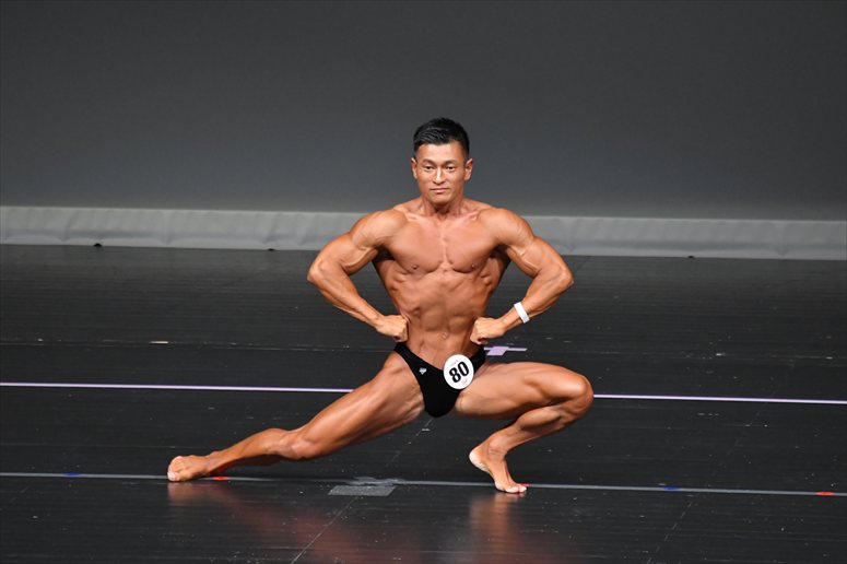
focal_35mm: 450
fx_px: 10582
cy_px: 282
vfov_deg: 3.1
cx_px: 424
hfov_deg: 4.6
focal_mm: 300
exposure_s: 1/400
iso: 4000
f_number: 5.6
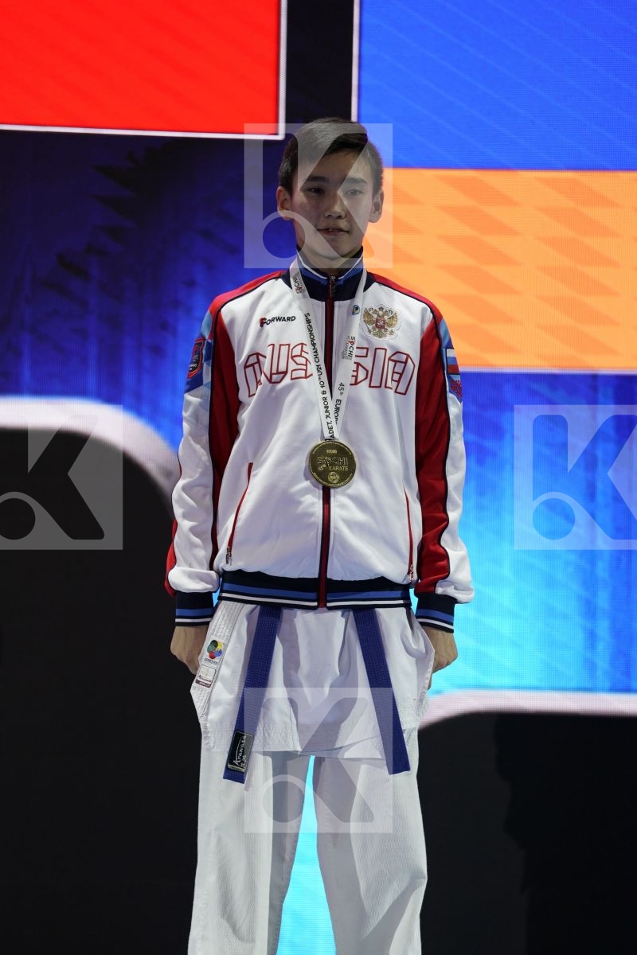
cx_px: 318
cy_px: 478
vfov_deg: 10.3
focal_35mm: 200
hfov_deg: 6.9
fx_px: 5308
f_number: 2.8
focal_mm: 200
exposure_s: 1/250
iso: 320
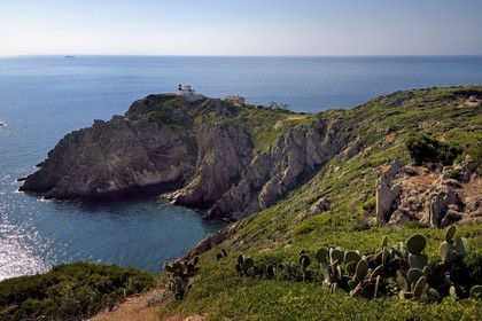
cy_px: 160
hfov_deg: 63.7
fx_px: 388
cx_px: 241
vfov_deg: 45.0
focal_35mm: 29
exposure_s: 1/200
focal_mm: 29
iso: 200
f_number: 18
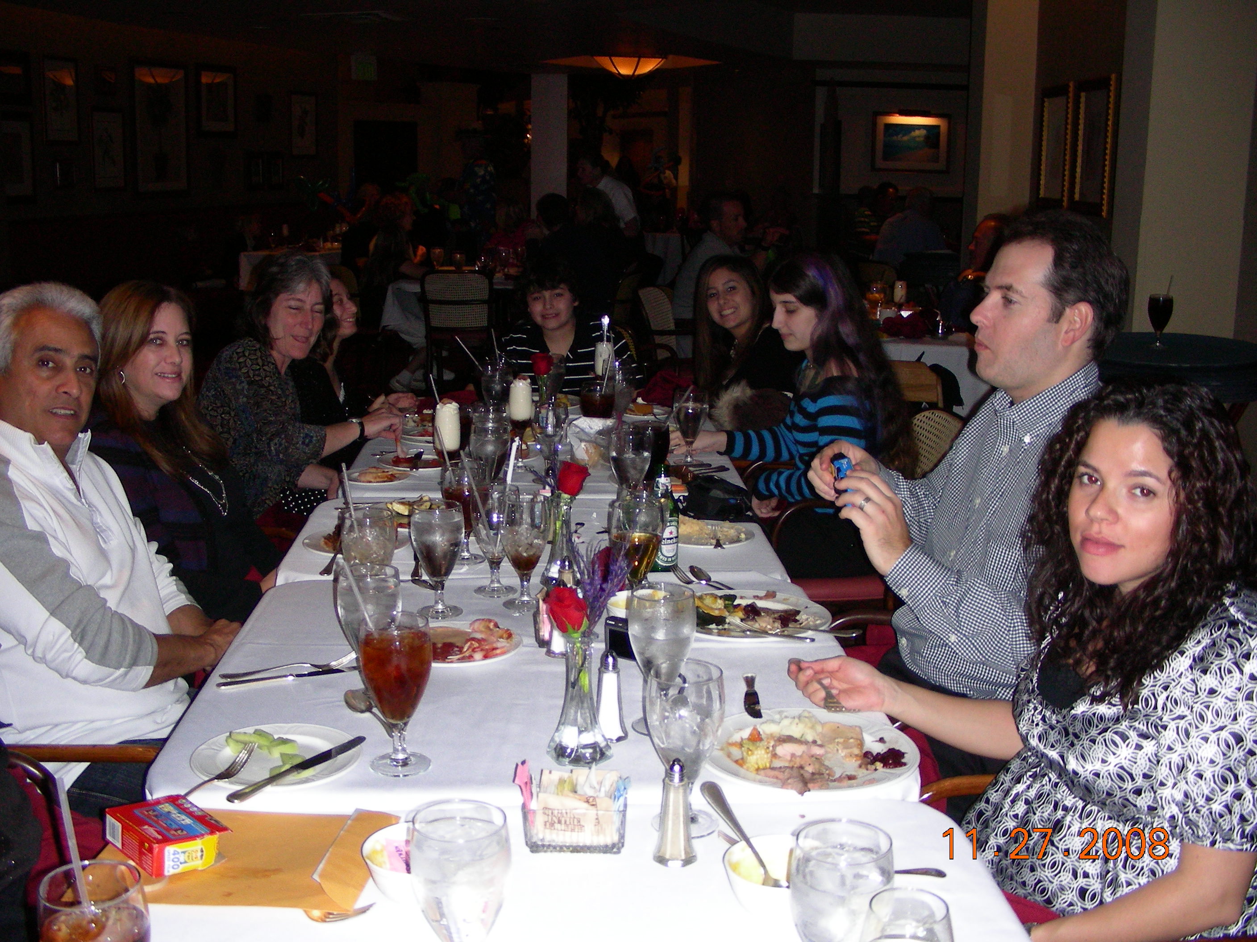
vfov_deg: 37.7
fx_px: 1380
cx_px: 628
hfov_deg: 49.0
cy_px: 471
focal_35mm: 38
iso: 136
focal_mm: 6.3
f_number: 3.5
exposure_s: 1/60.1
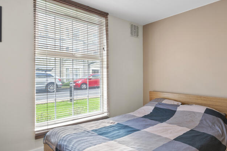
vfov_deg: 55.0
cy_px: 82
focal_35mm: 23
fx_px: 145
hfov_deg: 74.8
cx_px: 142
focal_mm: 14
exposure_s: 2
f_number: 16
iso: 200
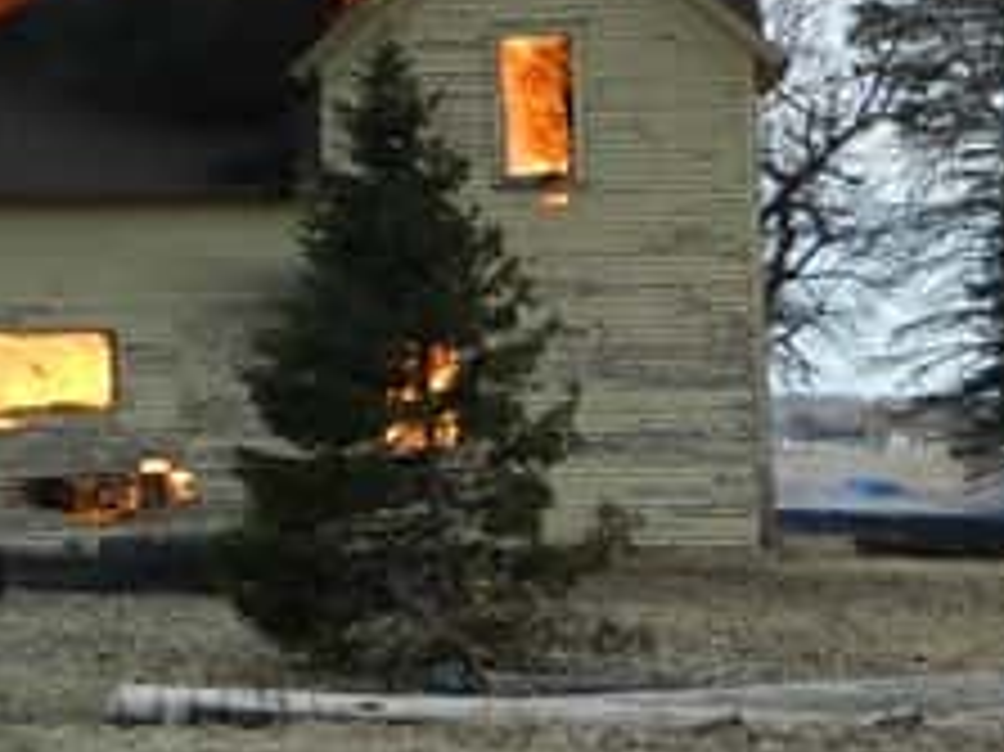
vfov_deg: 16.1
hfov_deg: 21.3
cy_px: 191
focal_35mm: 91
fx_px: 2638
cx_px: 216
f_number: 3.3
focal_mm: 6.2
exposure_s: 1/800
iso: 80
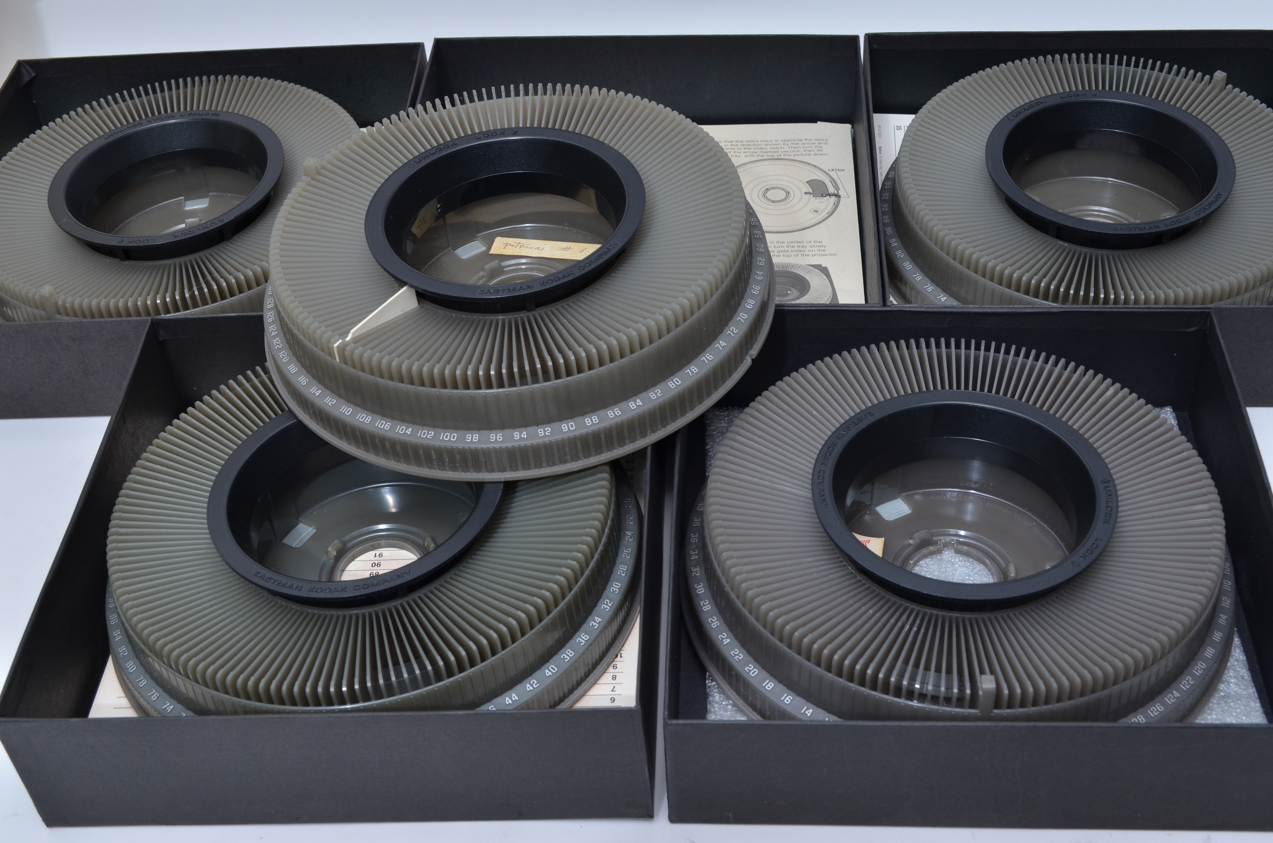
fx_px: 1694
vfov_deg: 28.0
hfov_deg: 41.2
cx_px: 636
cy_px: 422
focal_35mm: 48
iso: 250
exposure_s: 1/125
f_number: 8
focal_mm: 32
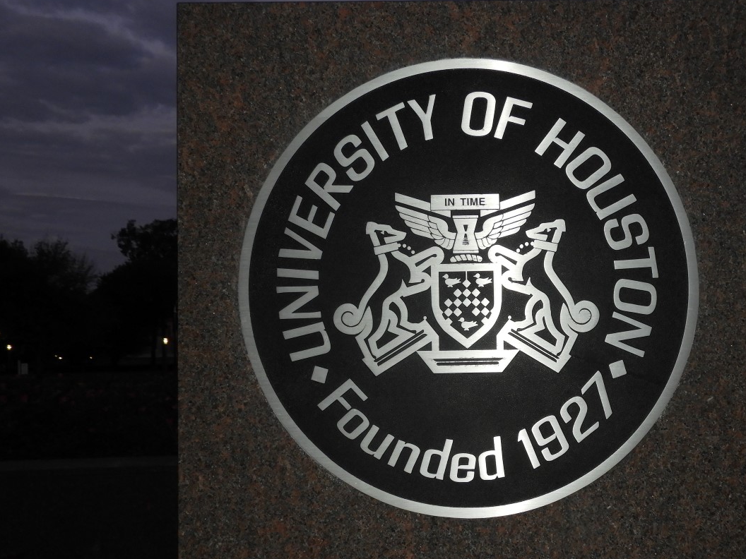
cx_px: 504
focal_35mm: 45
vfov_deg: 32.1
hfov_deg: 41.5
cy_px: 326
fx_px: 970
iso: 200
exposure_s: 1/30
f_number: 3.6
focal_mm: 5.9
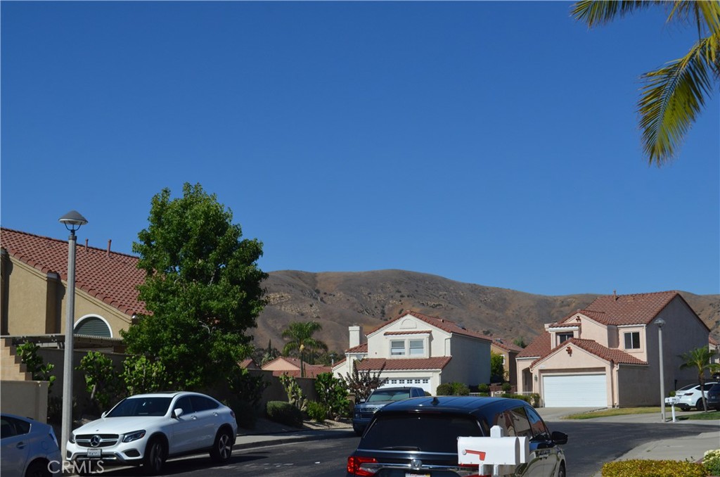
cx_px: 360
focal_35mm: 57
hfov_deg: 35.1
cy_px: 238
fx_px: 1138
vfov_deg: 23.7
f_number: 8
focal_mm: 38
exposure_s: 1/2000
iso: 400
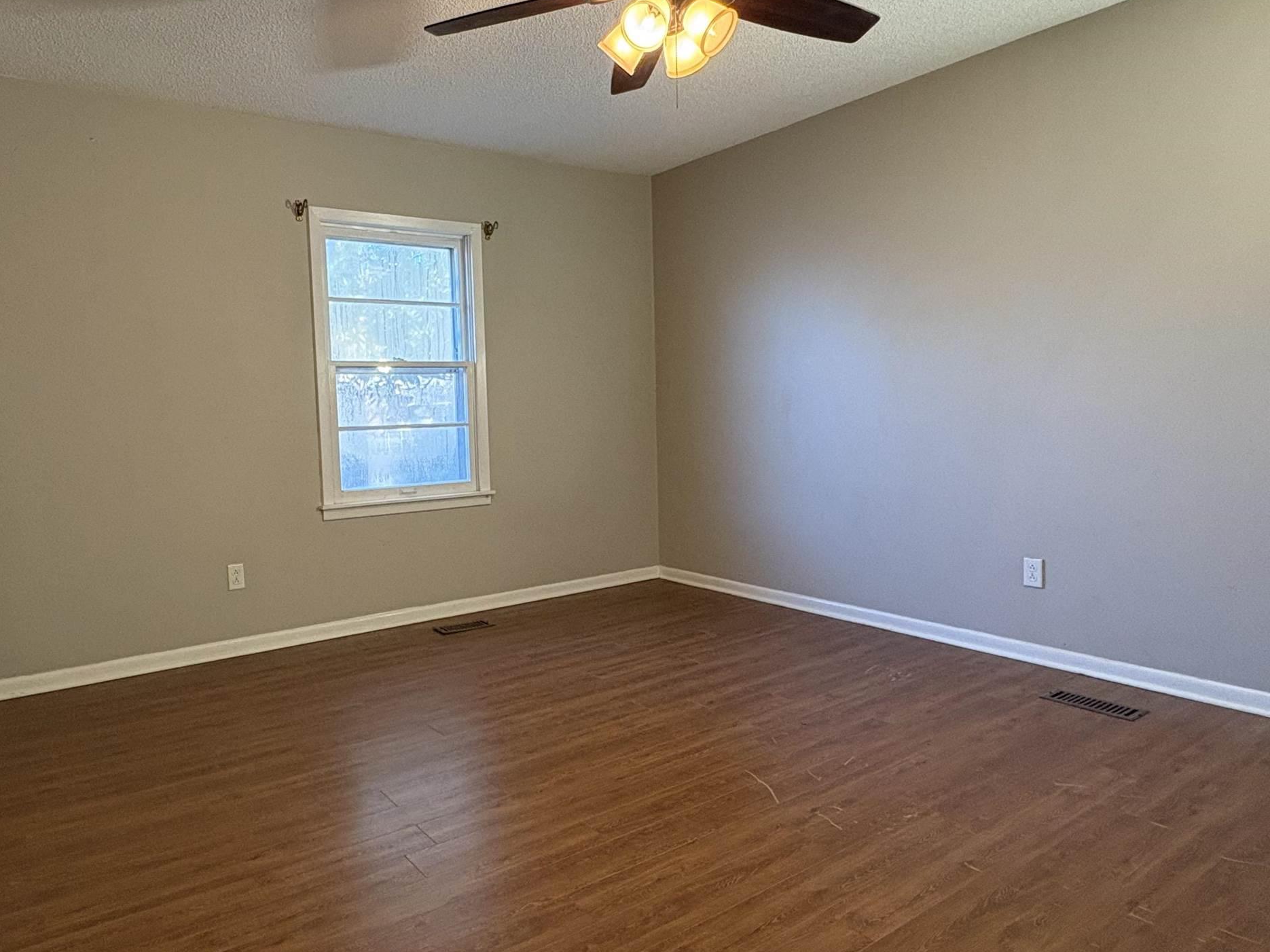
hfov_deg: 73.4
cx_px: 531
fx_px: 844
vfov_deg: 58.9
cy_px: 481
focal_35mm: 23
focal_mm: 2.22
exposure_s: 1/60
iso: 320
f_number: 2.2
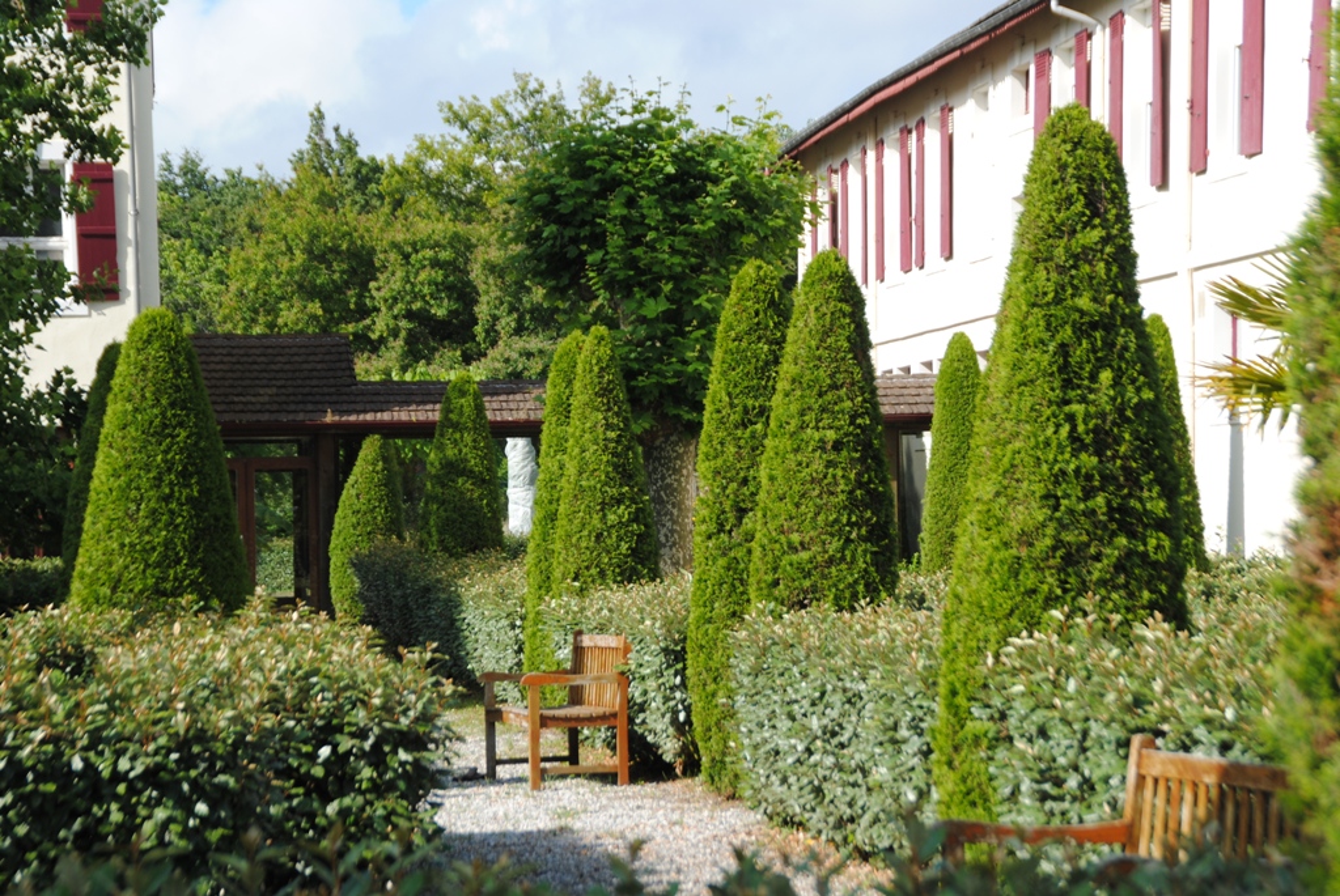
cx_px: 670
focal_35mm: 102
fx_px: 3800
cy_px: 448
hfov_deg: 20.0
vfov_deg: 13.5
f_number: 8
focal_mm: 68
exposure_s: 1/200
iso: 100
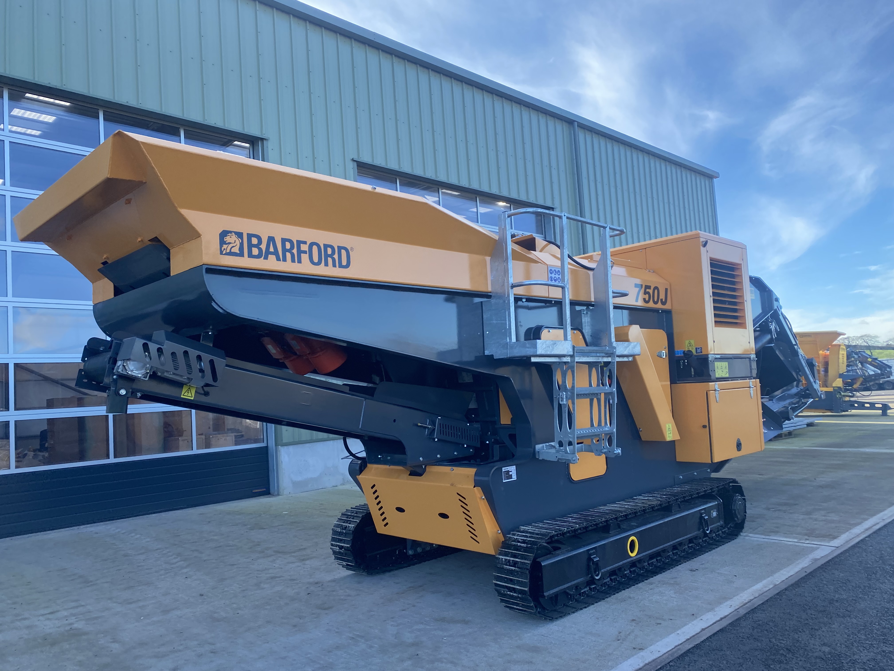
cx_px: 447
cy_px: 336
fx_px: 671
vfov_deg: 53.1
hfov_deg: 67.3
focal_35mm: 26
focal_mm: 4.25
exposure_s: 1/762
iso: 32
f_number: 1.8
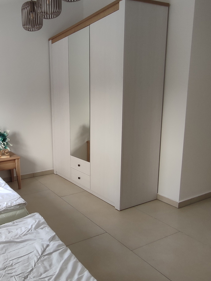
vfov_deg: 73.9
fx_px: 187
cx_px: 39
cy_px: 144
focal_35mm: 23
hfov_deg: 54.5
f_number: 2.2
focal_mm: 1.66
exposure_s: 1/100
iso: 88
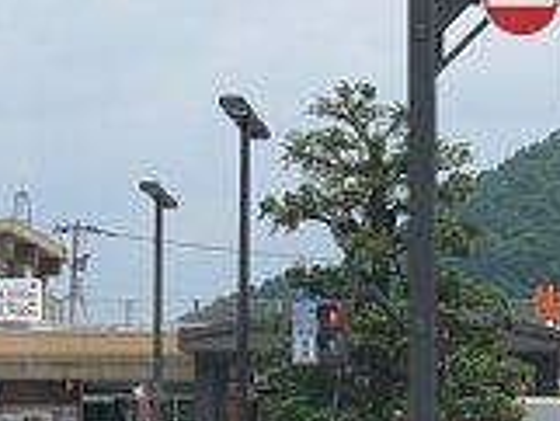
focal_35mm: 161
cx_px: 490
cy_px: 289
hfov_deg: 12.2
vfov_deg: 9.2
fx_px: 2607
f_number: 5.6
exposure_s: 1/320
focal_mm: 13.8
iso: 80
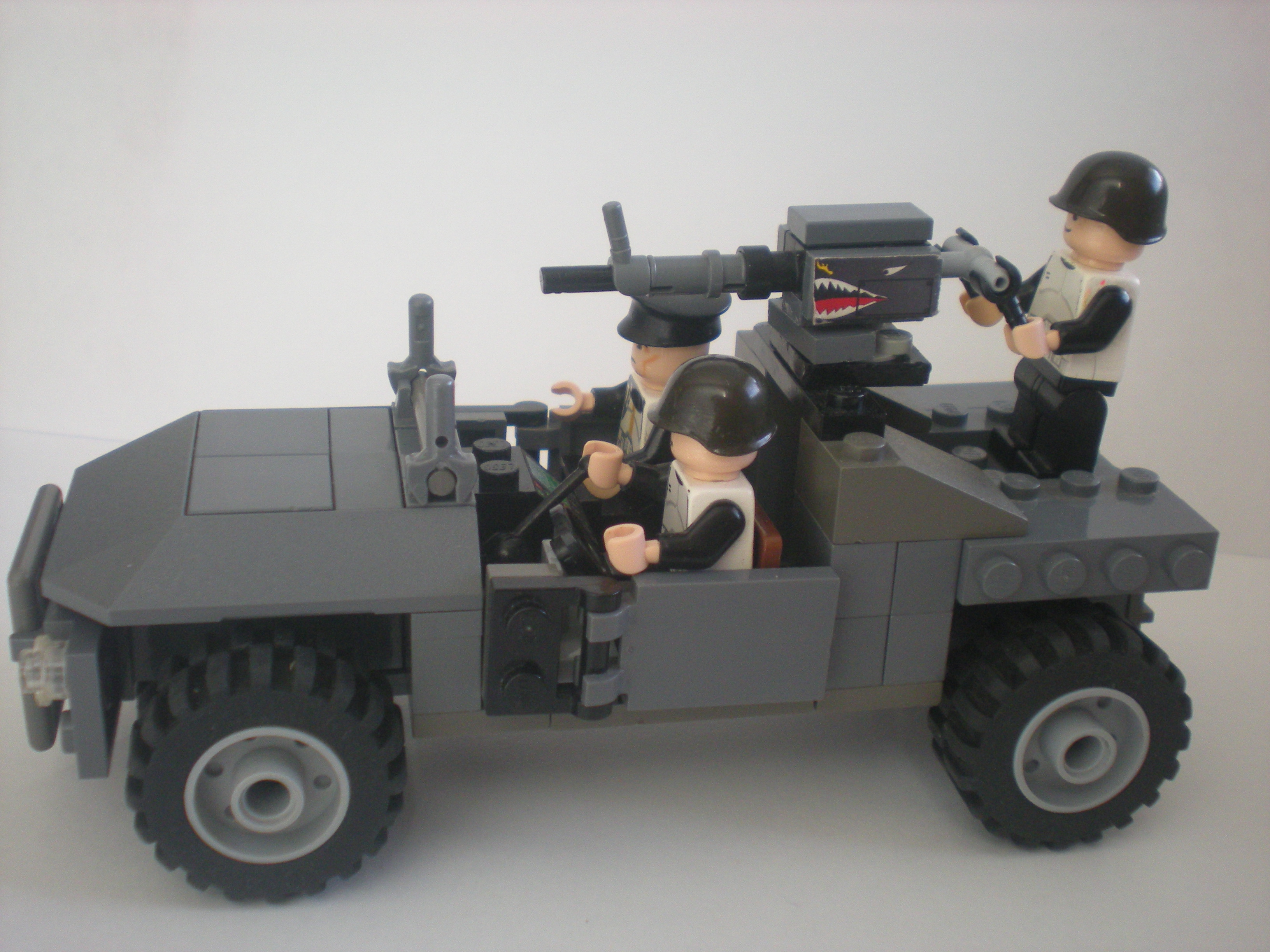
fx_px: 1614
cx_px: 635
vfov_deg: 32.9
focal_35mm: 44
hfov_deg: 42.9
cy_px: 476
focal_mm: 7.4
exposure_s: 1/25.3
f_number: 3.5
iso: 200
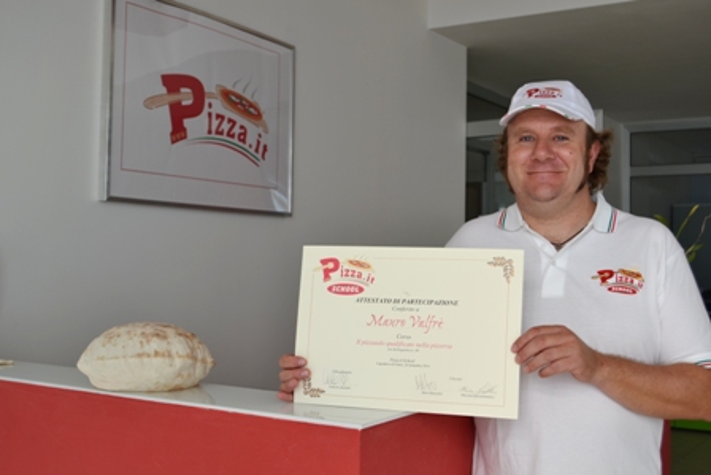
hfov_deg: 43.6
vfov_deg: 29.9
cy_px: 238
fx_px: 889
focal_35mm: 45
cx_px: 356
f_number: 6.3
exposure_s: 1/160
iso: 100
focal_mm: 30
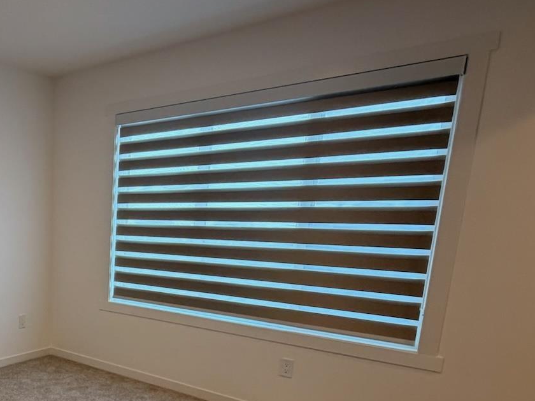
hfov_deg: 49.5
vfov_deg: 42.5
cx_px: 38
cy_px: 313
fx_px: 495
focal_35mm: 32
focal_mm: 2.22
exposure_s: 1/120
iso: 200
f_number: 2.2
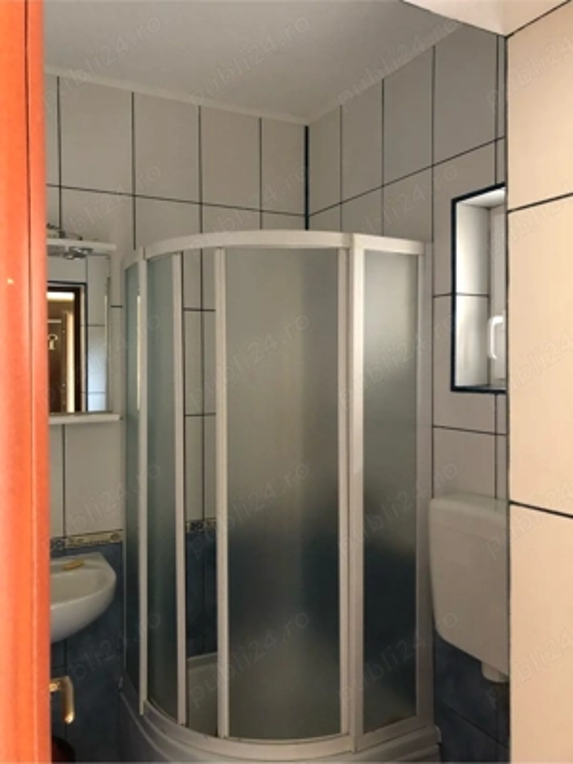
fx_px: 618
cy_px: 382
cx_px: 286
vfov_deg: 63.4
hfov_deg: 49.7
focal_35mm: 28
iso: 100
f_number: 1.8
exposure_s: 1/9
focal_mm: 3.99
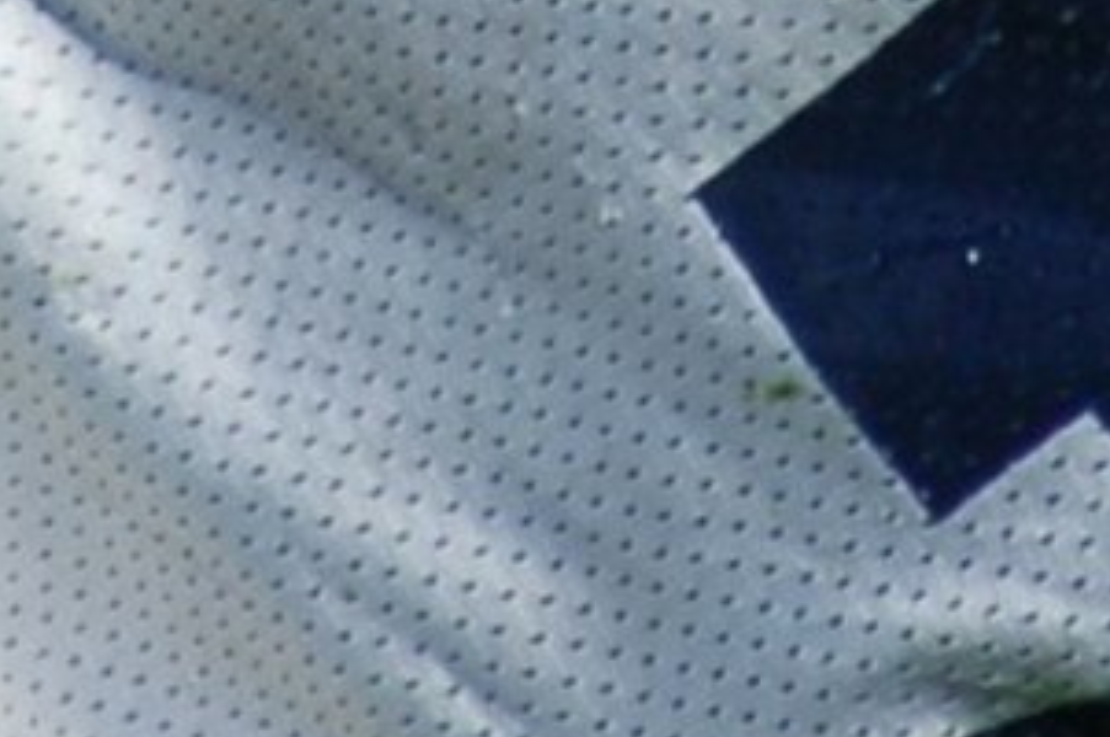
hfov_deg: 0.9
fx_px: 74227
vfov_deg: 0.6
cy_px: -1076
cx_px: 922
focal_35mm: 2410
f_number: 7.1
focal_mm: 220
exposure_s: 1/1600
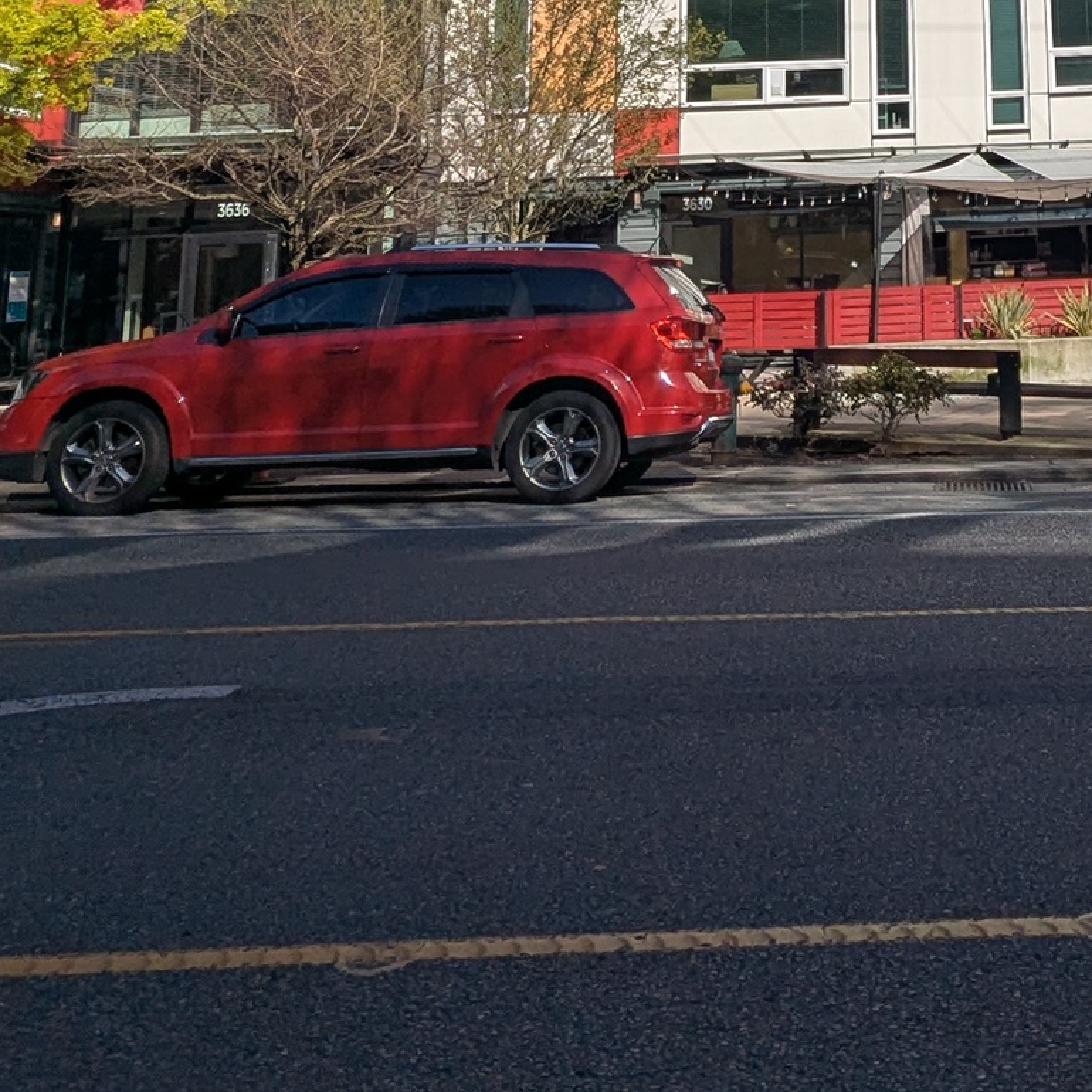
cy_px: -140
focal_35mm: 47
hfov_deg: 33.0
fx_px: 1677
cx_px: 1102
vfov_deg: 31.5
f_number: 2.2
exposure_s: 1/2732
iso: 51
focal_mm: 2.35
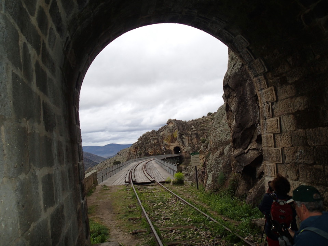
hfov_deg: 69.4
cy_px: 123
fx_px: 237
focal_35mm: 25
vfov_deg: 54.9
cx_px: 164
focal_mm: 4.5
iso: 100
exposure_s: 1/640
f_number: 2.8
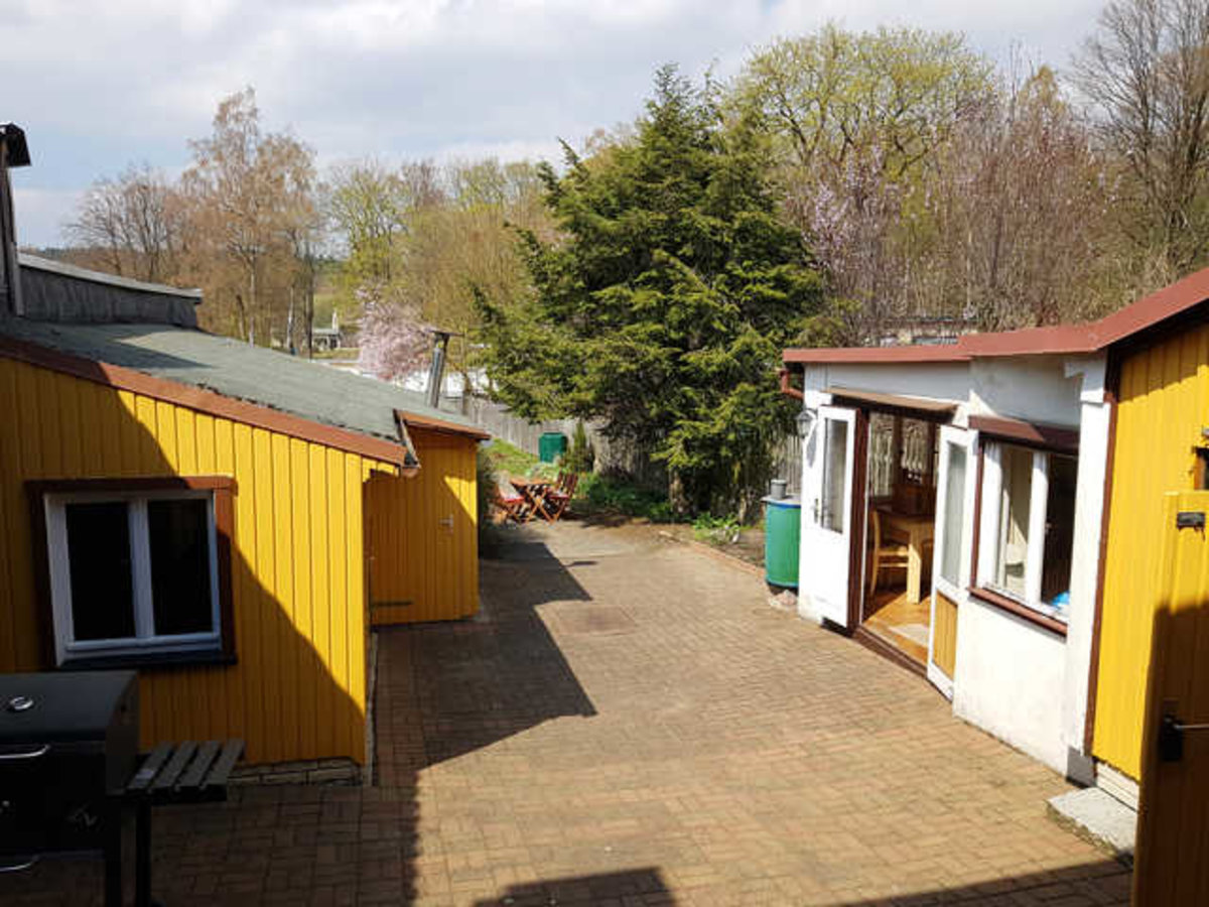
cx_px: 604
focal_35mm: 26
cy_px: 454
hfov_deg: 67.3
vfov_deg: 53.1
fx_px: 908
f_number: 1.7
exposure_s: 1/2104
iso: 50
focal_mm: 4.2
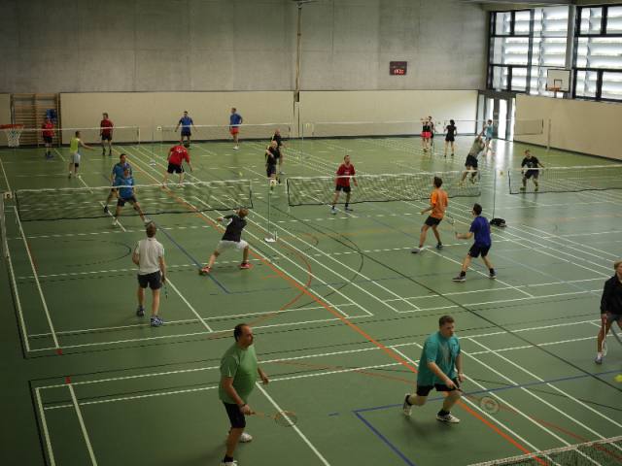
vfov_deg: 29.1
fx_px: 898
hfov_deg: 38.2
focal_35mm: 50
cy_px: 233
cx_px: 311
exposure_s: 1/125
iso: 200
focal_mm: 25
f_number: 2.2
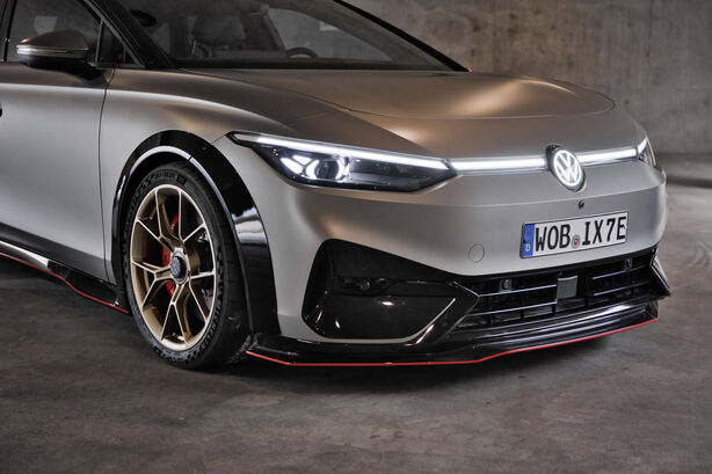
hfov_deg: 35.6
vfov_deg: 24.2
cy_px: 237
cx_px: 356
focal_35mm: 56
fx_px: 1107
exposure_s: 1/40
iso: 640
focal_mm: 56
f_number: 2.8
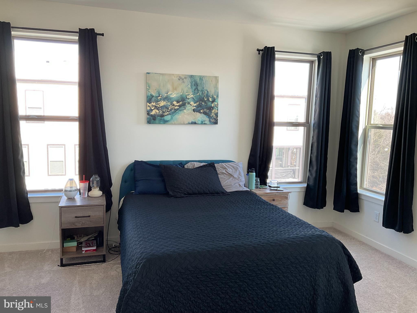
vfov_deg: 48.2
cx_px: 208
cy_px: 156
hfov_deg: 61.7
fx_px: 349
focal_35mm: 29
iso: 32
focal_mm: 3
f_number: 1.8
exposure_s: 1/120
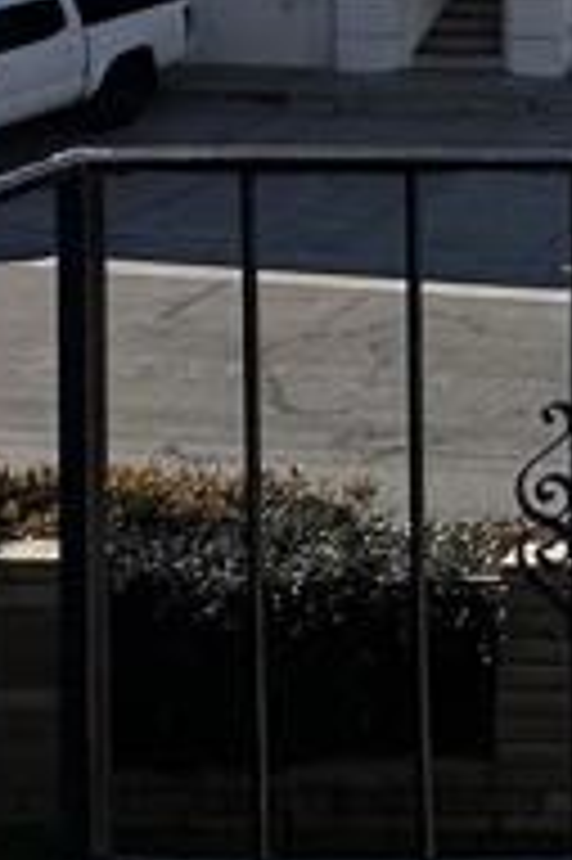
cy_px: -270
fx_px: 1862
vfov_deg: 23.0
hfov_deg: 12.7
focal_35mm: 78
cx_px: 1450
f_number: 2.2
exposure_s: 1/2564
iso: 50
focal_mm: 2.22
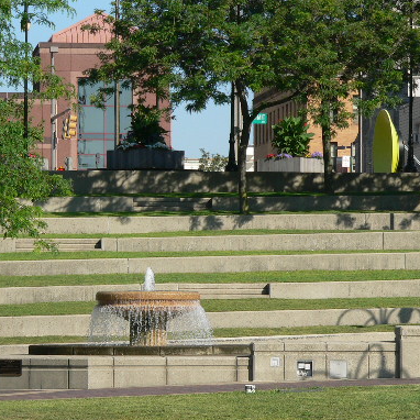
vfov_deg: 7.7
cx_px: 322
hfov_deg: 7.7
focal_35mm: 228
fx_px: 3130
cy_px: 233
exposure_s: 1/500
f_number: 4.6
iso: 80
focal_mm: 25.7
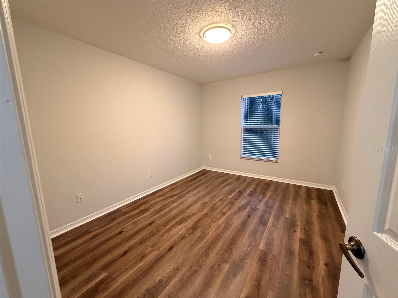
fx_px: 161
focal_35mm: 14
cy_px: 149
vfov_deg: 85.7
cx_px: 199
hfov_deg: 102.1
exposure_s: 1/60
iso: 500
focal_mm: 2.22
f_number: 2.2
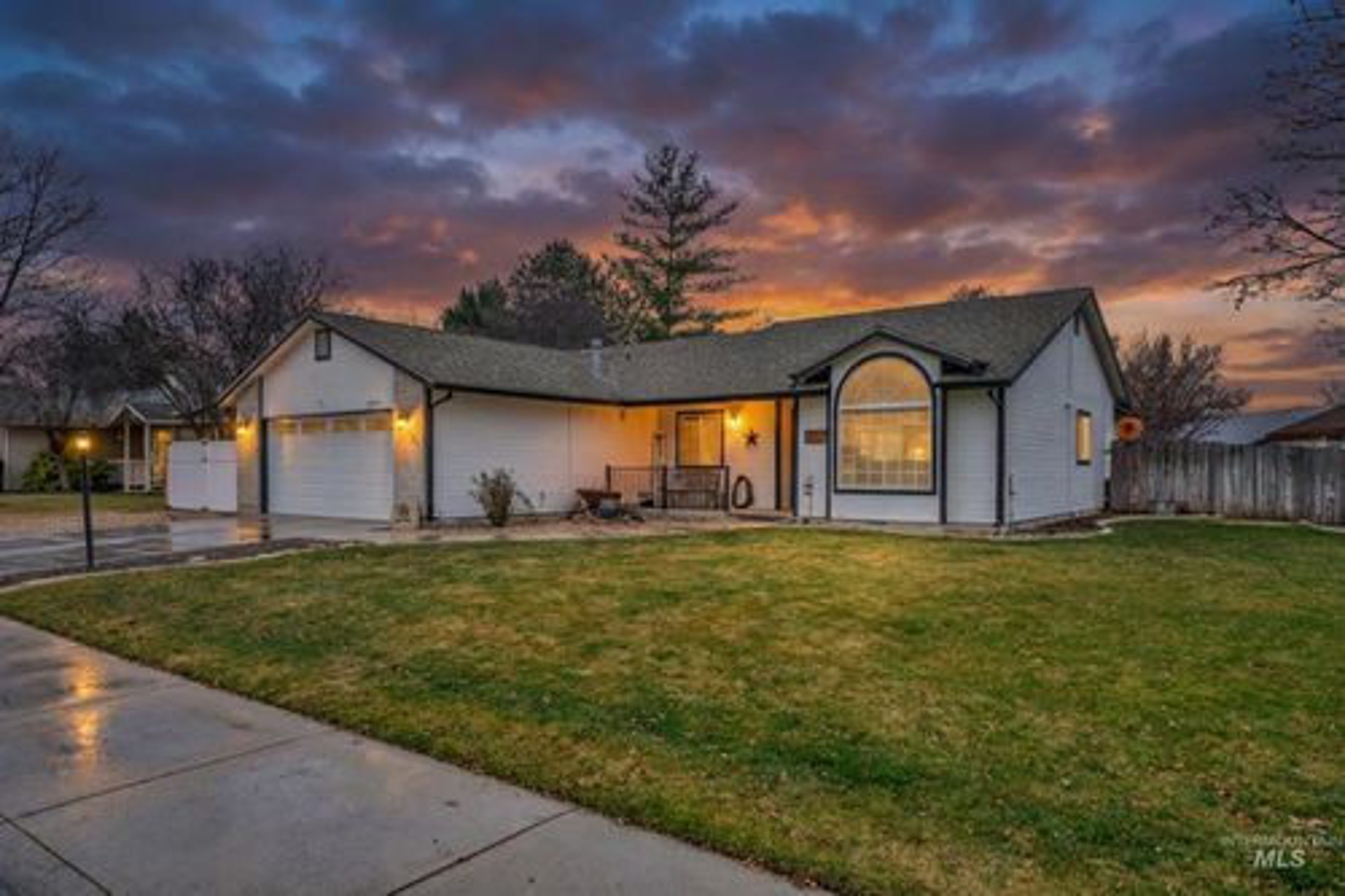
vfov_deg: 57.2
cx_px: 672
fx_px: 822
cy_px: 448
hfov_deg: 78.6
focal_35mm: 22
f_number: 9
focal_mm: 22
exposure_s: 1/40
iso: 100
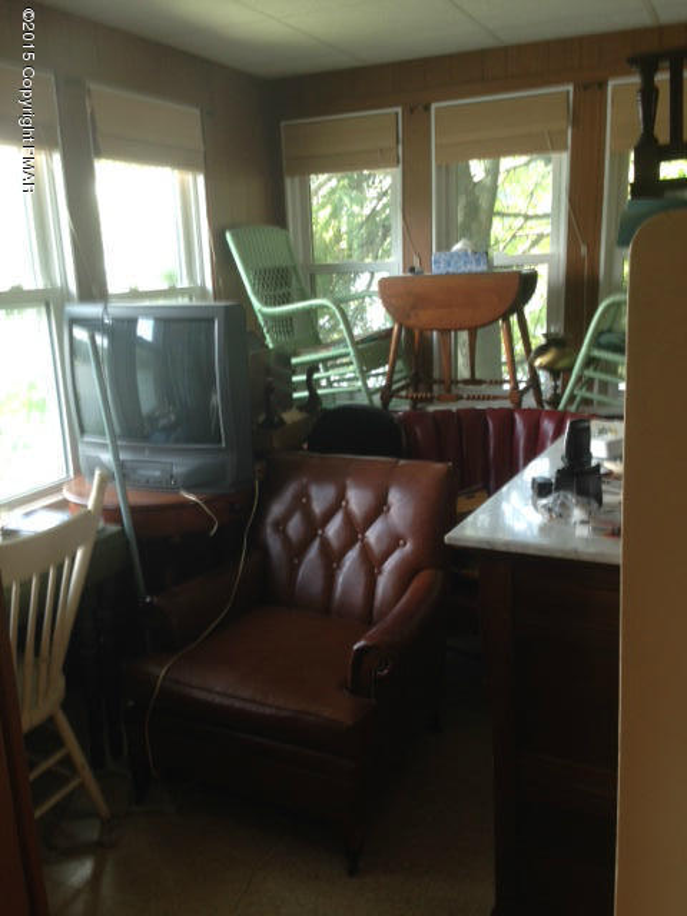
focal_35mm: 33
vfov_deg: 55.4
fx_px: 873
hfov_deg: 42.9
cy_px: 458
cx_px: 344
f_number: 2.4
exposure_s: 1/20
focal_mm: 4.12
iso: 50
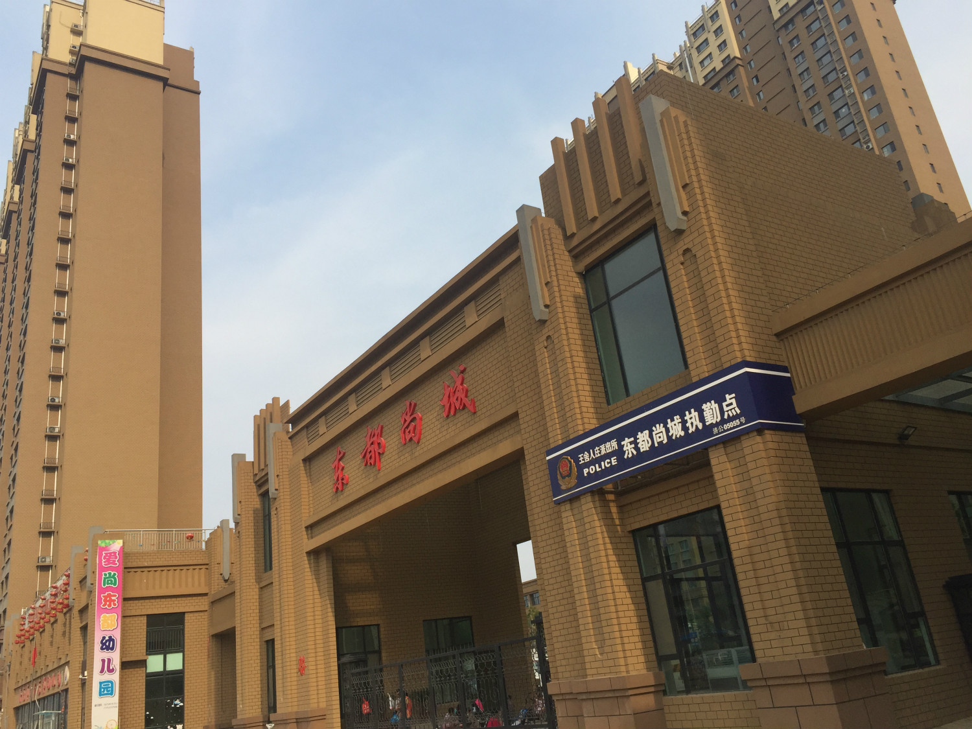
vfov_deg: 48.2
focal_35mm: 29
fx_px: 814
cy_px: 364
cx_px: 486
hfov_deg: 61.7
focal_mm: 4.15
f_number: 2.2
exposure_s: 1/2083
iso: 32
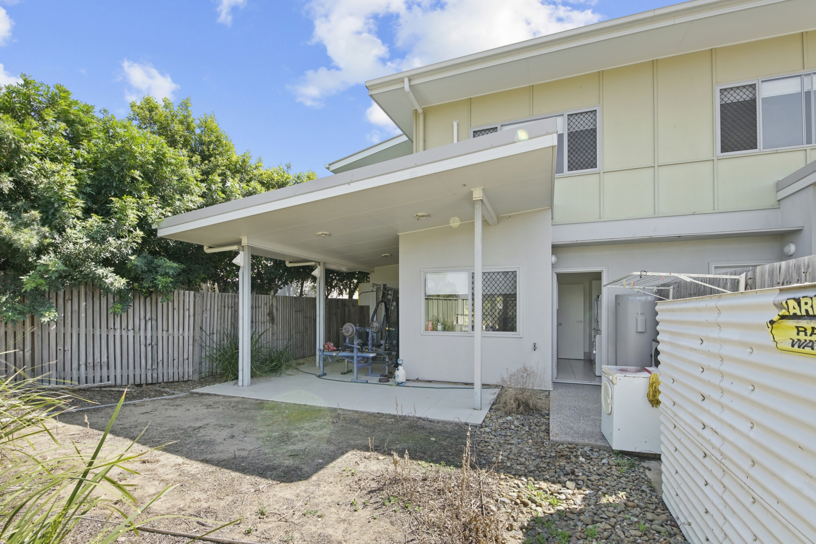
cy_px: 272
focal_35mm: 15
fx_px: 340
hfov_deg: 100.4
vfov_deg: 77.3
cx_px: 408
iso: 800
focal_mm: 15
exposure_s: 1/160
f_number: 8
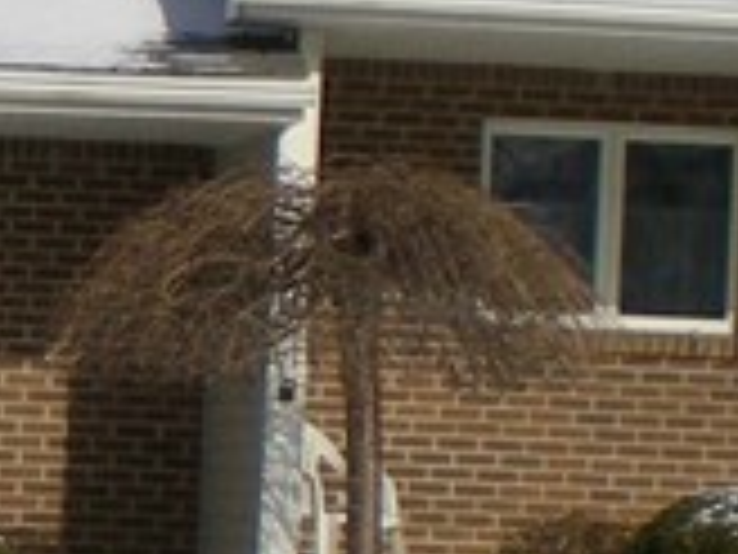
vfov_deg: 6.3
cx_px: -459
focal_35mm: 237
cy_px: 545
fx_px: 5053
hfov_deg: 8.1
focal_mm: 6.3
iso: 50
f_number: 4.6
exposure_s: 1/804
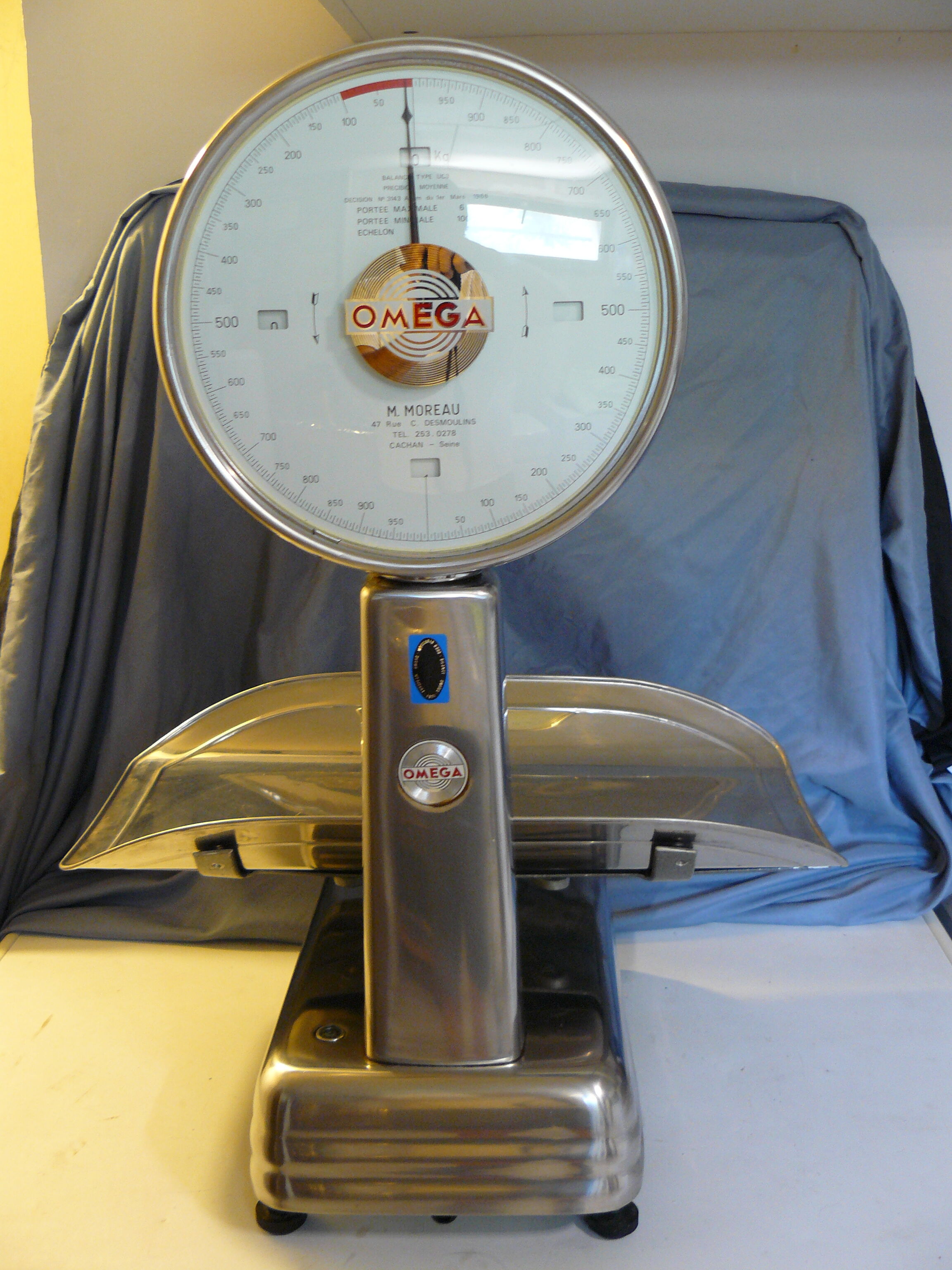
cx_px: 476
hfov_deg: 39.7
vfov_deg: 51.4
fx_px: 1320
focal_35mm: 36
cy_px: 635
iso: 200
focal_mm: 6
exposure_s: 1/6
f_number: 2.8
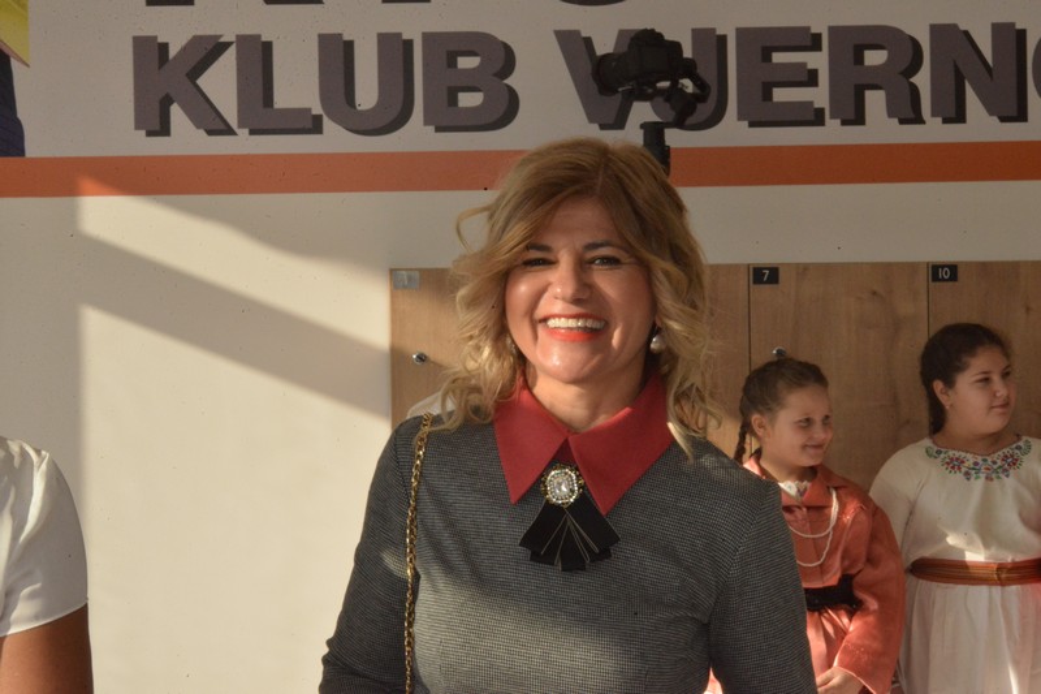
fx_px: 3903
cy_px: 347
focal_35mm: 135
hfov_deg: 15.2
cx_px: 520
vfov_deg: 10.2
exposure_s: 1/250
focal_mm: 135
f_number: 36
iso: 5000
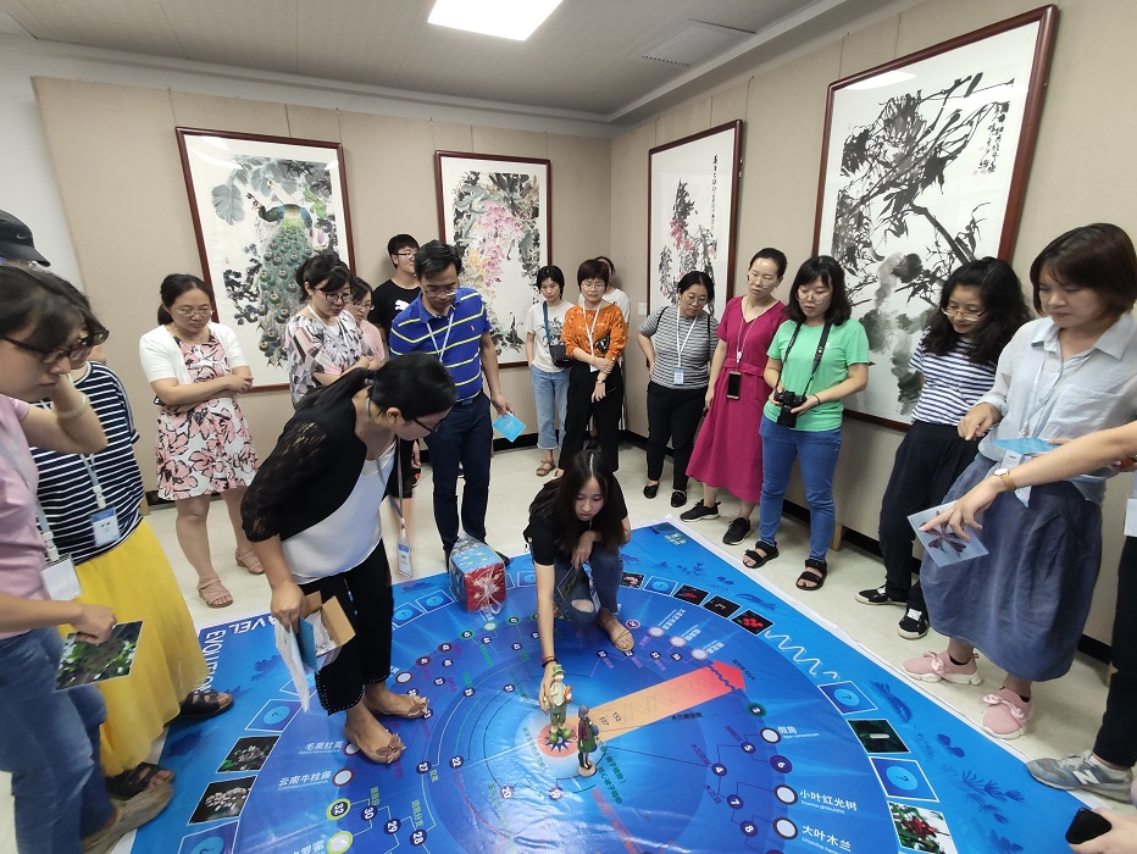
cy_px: 427
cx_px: 568
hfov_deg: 106.2
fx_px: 427
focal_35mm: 13
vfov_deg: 90.0
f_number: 2.2
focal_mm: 2.25
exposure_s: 1/33
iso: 585
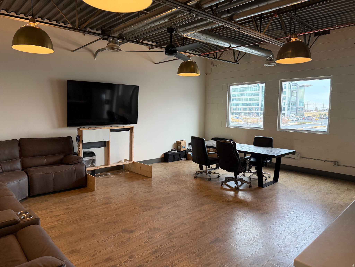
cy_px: 134
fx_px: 246
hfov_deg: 71.6
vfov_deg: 56.8
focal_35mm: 24
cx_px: 178
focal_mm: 6.76
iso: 400
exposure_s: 1/120
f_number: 1.78
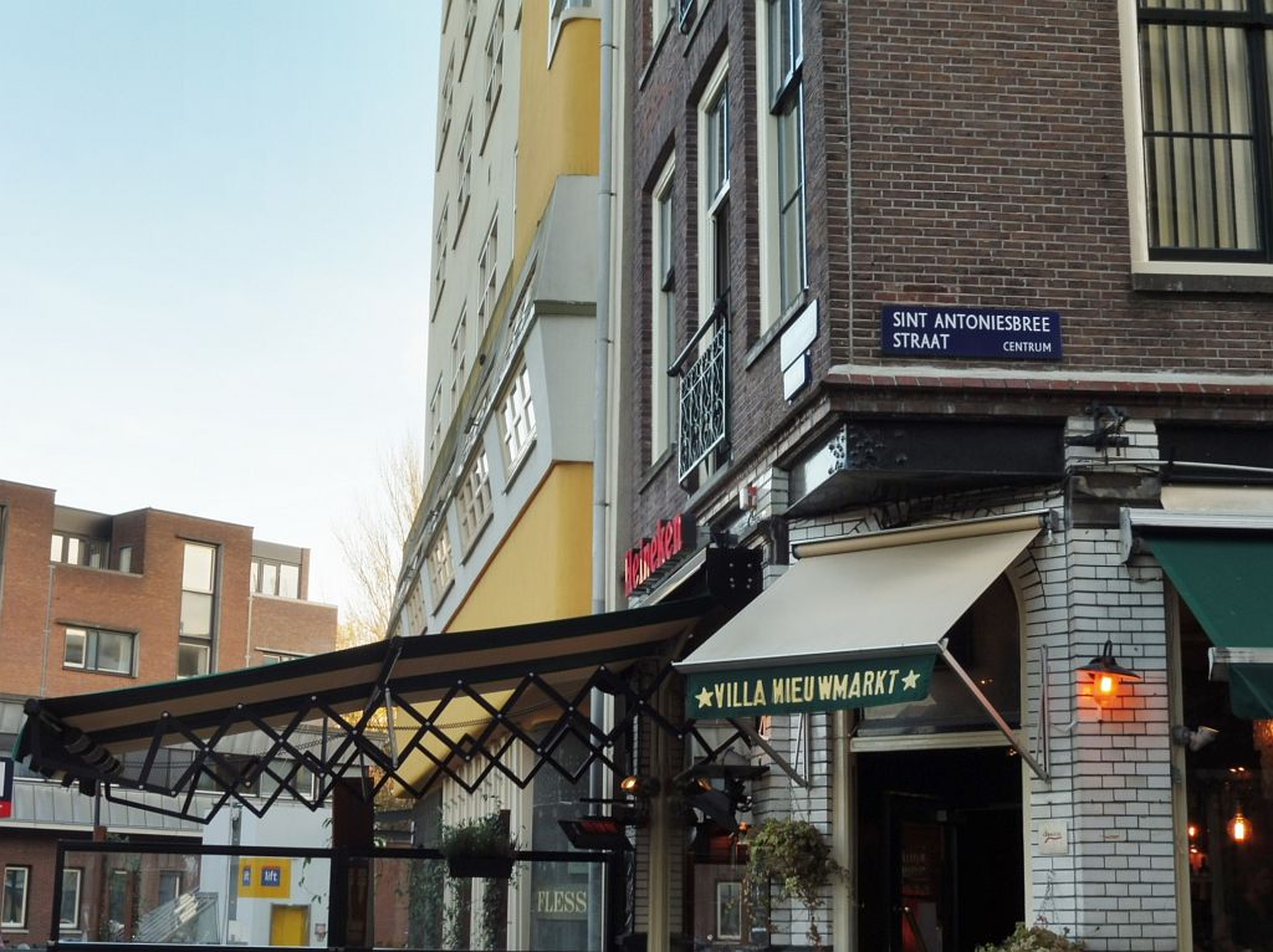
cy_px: 476
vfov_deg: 27.0
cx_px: 636
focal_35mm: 54
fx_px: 1984
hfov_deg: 35.6
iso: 100
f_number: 4.6
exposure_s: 1/100
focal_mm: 9.7
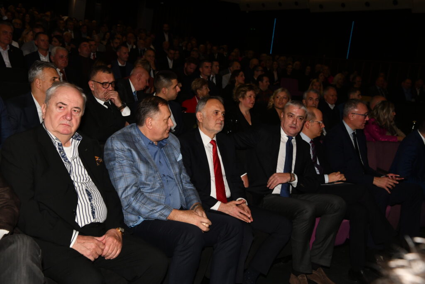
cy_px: 142
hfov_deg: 48.5
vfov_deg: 33.4
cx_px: 212
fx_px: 472
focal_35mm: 40
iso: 800
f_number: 8
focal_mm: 40
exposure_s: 1/250
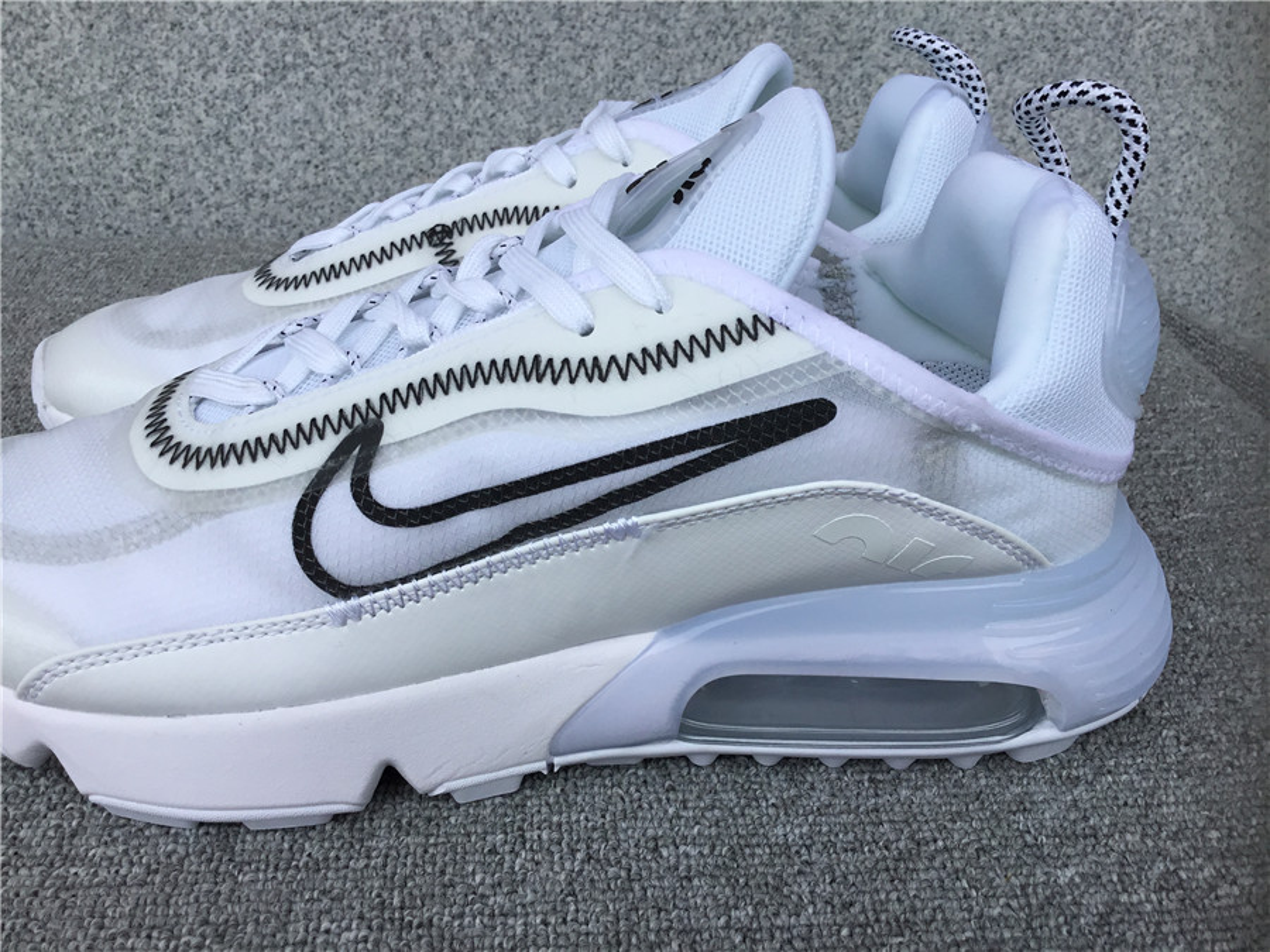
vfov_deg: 45.4
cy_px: 476
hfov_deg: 58.4
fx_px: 1137
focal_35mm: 31
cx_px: 635
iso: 25
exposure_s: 1/608
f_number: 2.4
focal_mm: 3.3
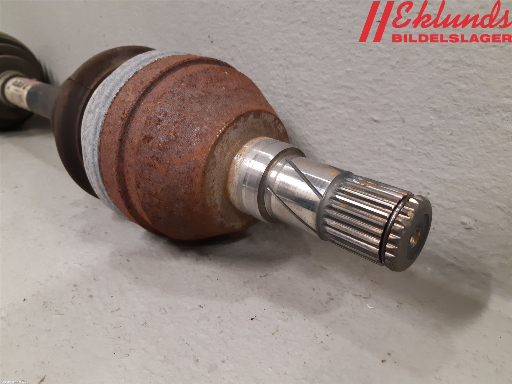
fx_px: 385
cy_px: 192
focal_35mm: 26
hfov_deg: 67.3
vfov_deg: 53.1
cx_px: 256
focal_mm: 3.93
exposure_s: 1/50
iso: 200
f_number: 1.7
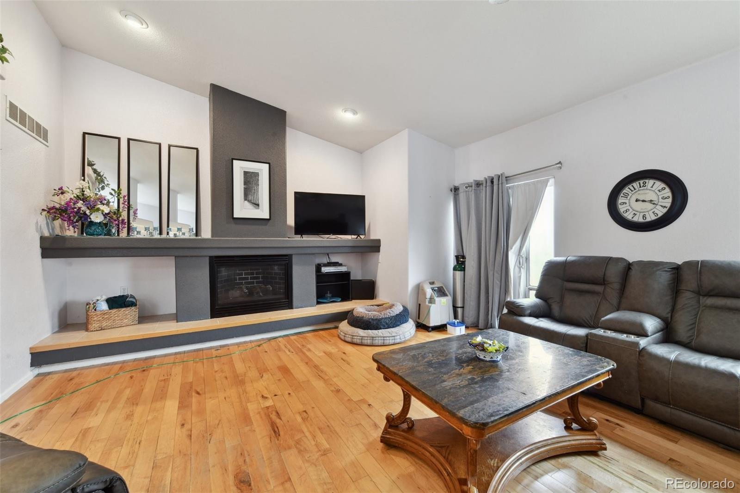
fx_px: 288
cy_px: 246
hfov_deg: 104.3
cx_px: 370
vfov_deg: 81.2
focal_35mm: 14
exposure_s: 1/2.5
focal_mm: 14
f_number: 11
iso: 400
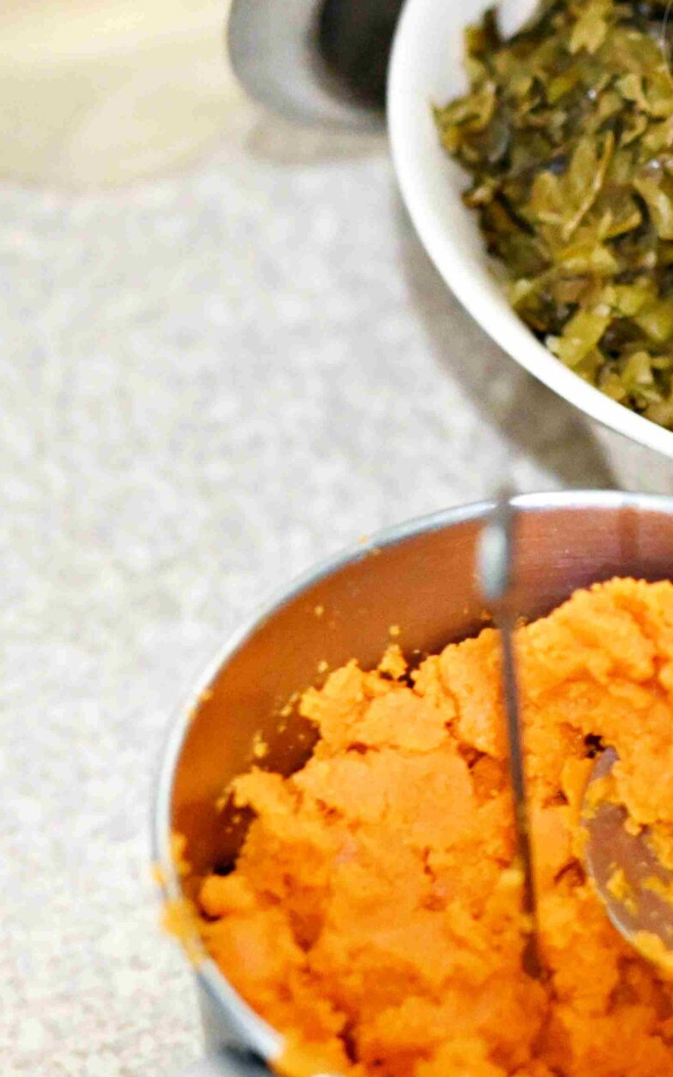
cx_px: 998
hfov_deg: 8.3
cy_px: 489
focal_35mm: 155
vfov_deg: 13.5
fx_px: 4550
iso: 5000
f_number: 2.8
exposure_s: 1/200
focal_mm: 50
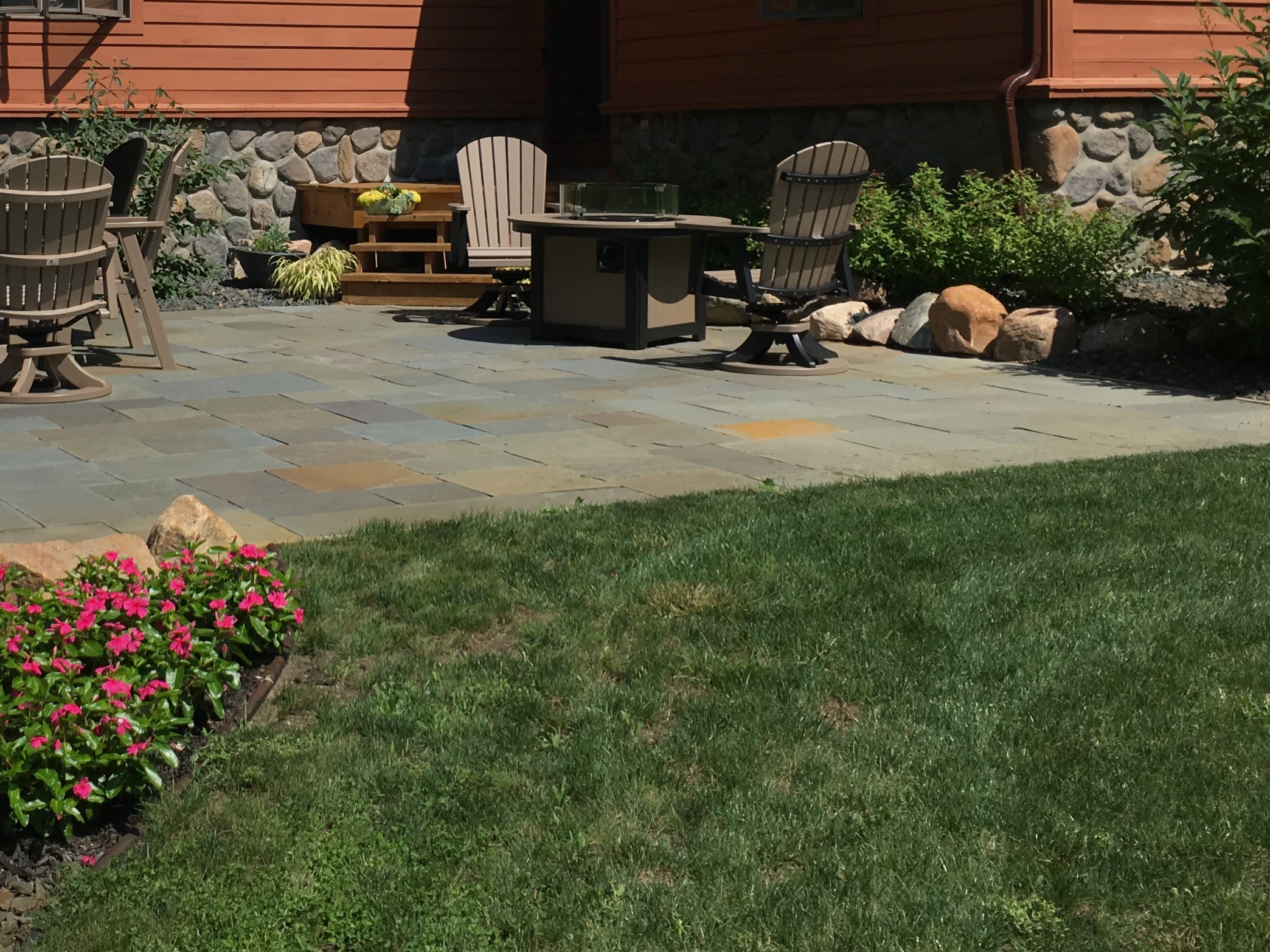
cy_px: 174
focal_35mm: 56
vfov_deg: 25.6
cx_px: 272
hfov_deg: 33.4
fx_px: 2055
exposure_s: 1/1923
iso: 25
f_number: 2.2
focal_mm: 4.15
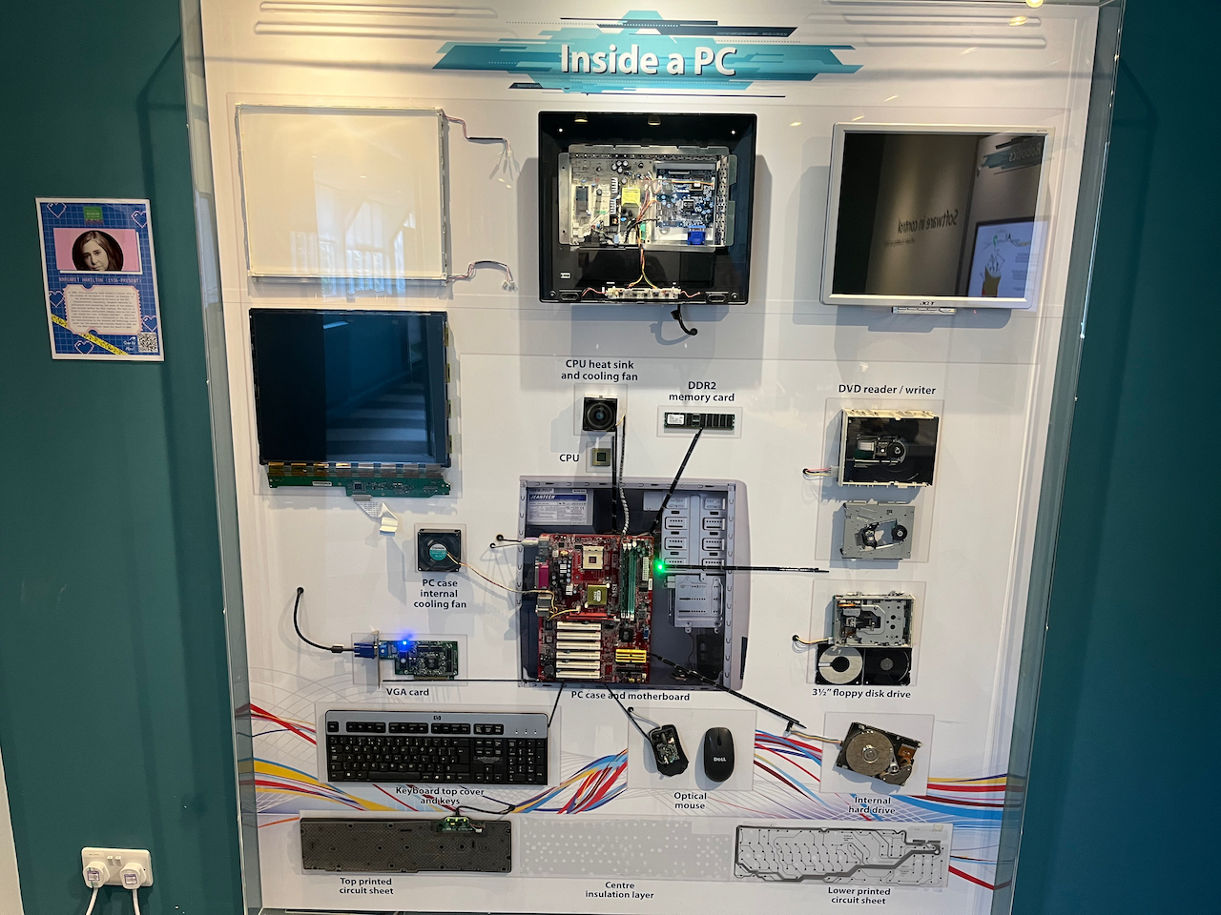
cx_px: 610
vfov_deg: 53.1
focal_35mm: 26
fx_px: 917
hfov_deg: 67.3
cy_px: 458
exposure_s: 1/50
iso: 160
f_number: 1.6
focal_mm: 5.1
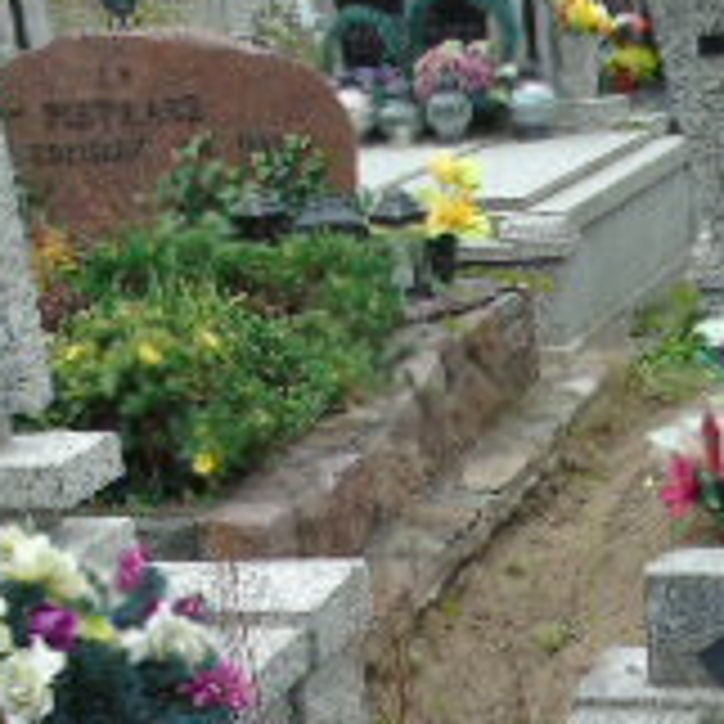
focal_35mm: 88
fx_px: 2082
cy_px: 832
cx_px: 733
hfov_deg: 19.1
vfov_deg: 18.8
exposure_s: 1/125
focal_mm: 4.4
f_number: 3.4
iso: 80
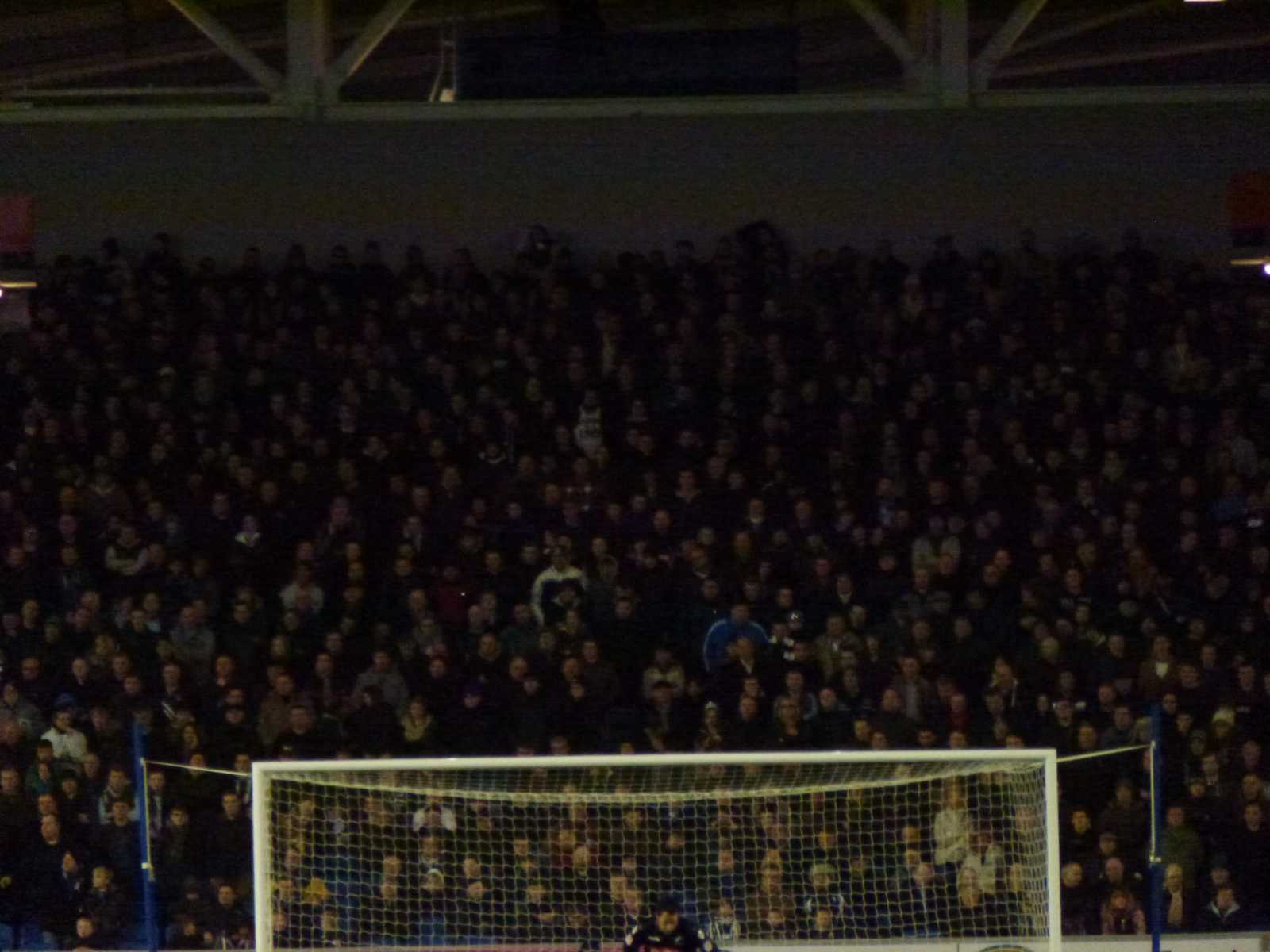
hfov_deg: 5.2
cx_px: 635
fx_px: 14088
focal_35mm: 384
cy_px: 476
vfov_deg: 3.9
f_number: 5.9
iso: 1600
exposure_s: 1/125
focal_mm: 68.8
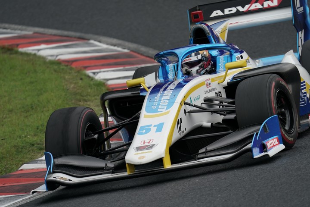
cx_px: 155
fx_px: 5166
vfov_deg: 2.3
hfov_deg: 3.4
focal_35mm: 600
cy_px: 104
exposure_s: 1/800
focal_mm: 600
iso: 320
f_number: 7.1
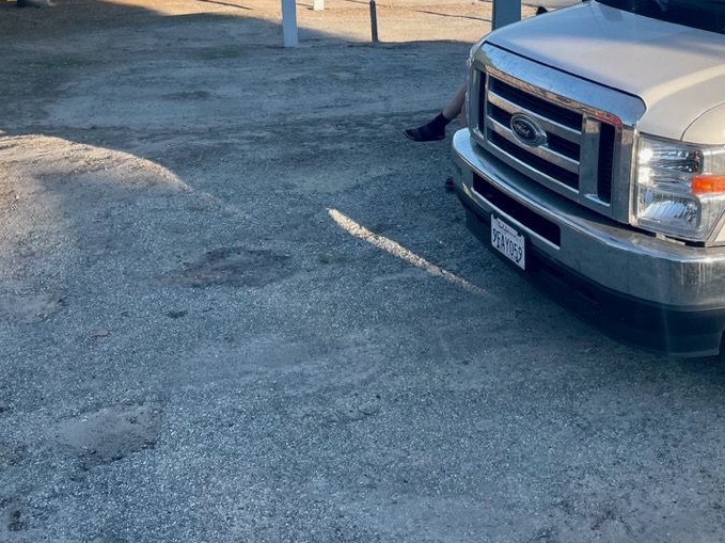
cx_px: 361
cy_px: 55
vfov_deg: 28.5
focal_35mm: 49
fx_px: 1026
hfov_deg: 38.9
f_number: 1.6
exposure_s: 1/1261
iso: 32
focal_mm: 4.2
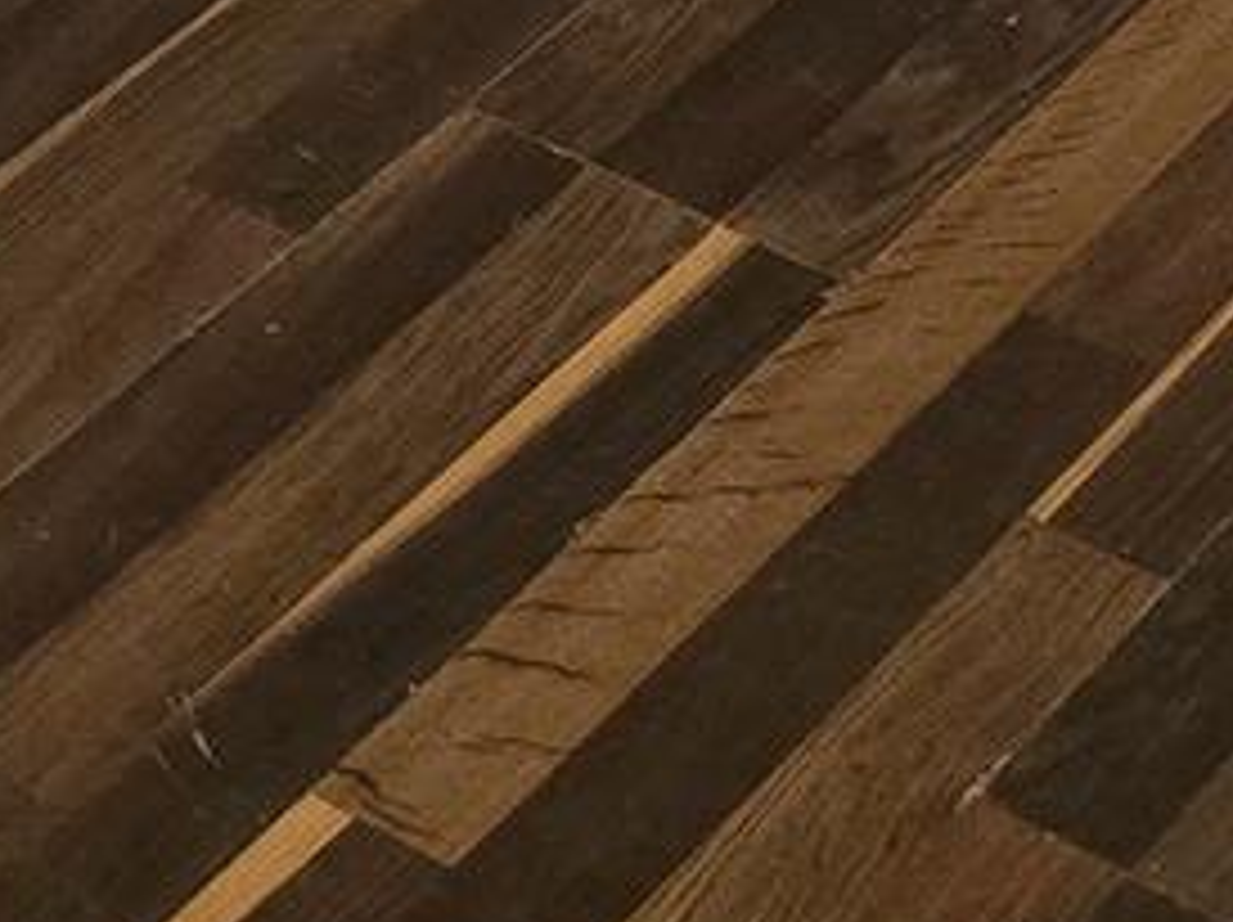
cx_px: 1526
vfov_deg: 7.3
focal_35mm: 172
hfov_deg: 11.3
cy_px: -2181
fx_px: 6121
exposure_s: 1/120
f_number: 1.7
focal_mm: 6.3
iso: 800
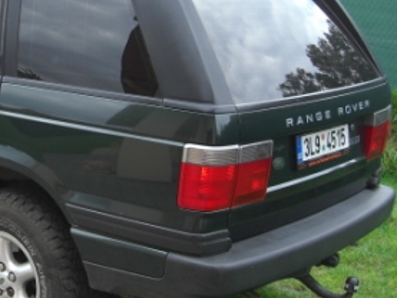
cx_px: 10
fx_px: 906
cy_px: 96
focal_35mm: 79
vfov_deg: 18.6
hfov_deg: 23.8
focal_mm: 7.9
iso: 80
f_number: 2.8
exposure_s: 1/200
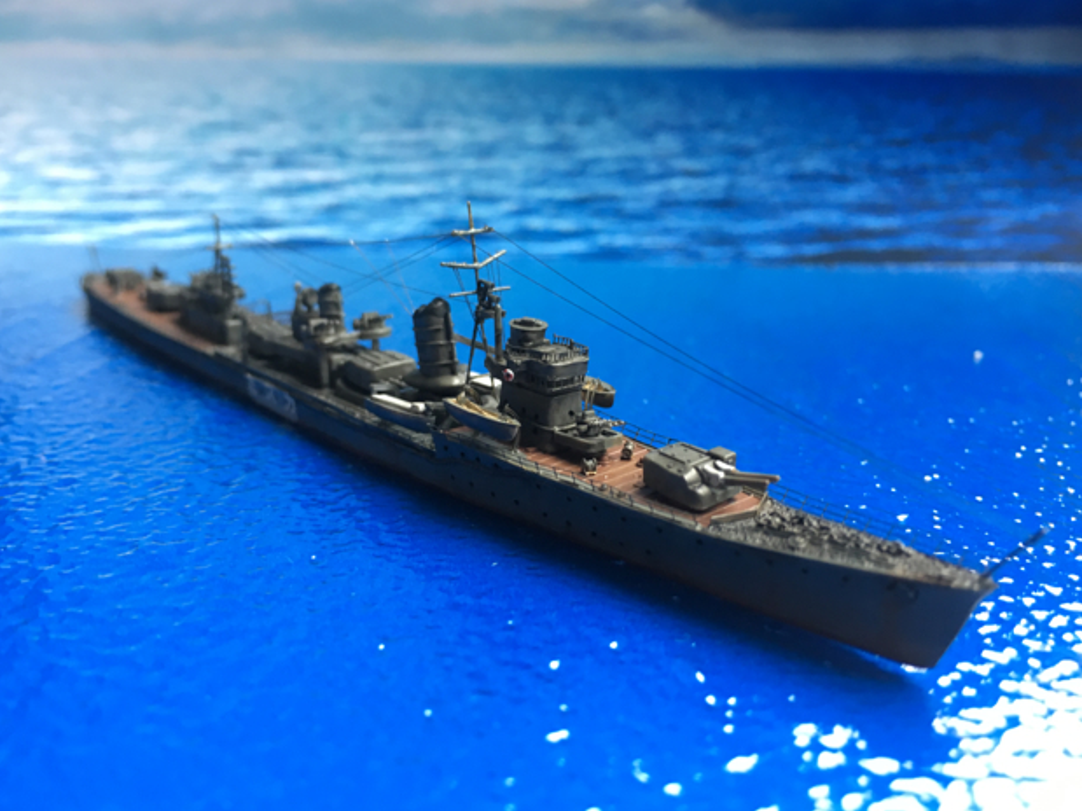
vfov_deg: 46.8
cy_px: 397
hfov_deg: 60.0
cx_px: 545
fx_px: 938
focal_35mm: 30
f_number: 2.2
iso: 80
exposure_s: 1/30
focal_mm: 4.15
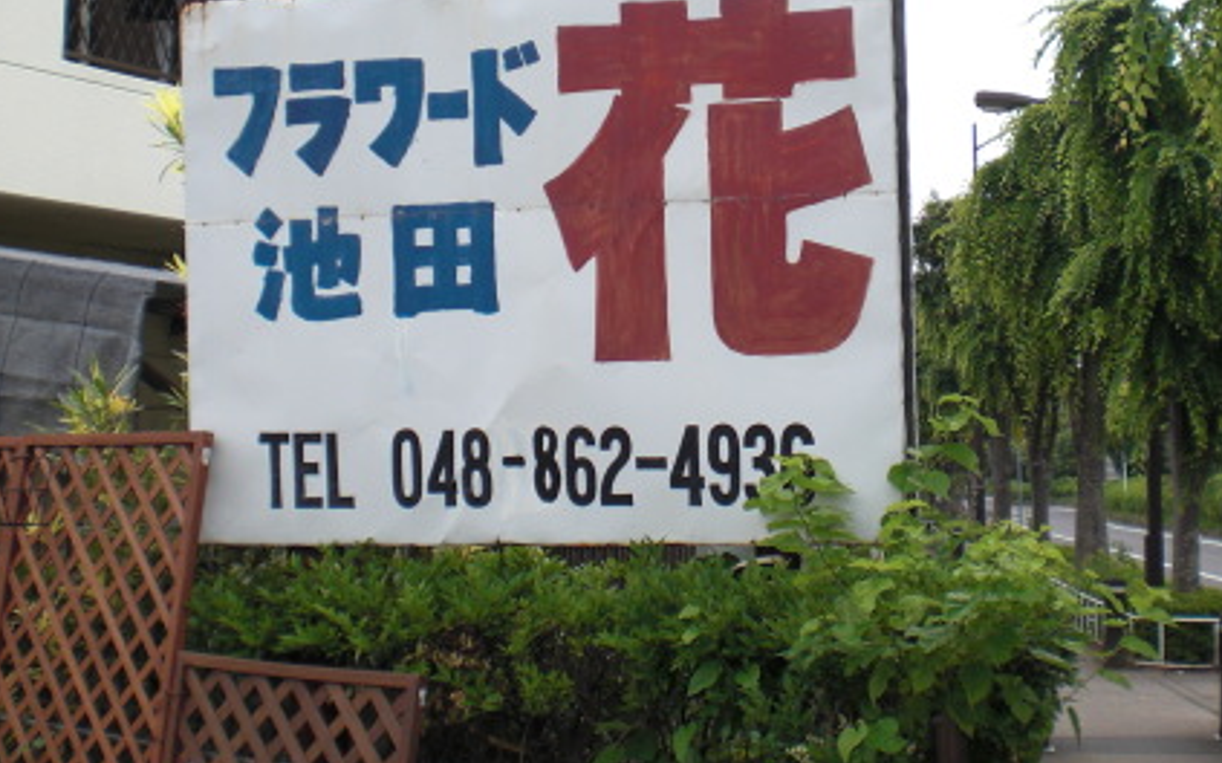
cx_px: 745
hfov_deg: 33.4
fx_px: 2031
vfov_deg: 21.2
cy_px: 289
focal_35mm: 61
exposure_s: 1/500
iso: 64
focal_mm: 6.3
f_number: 3.1
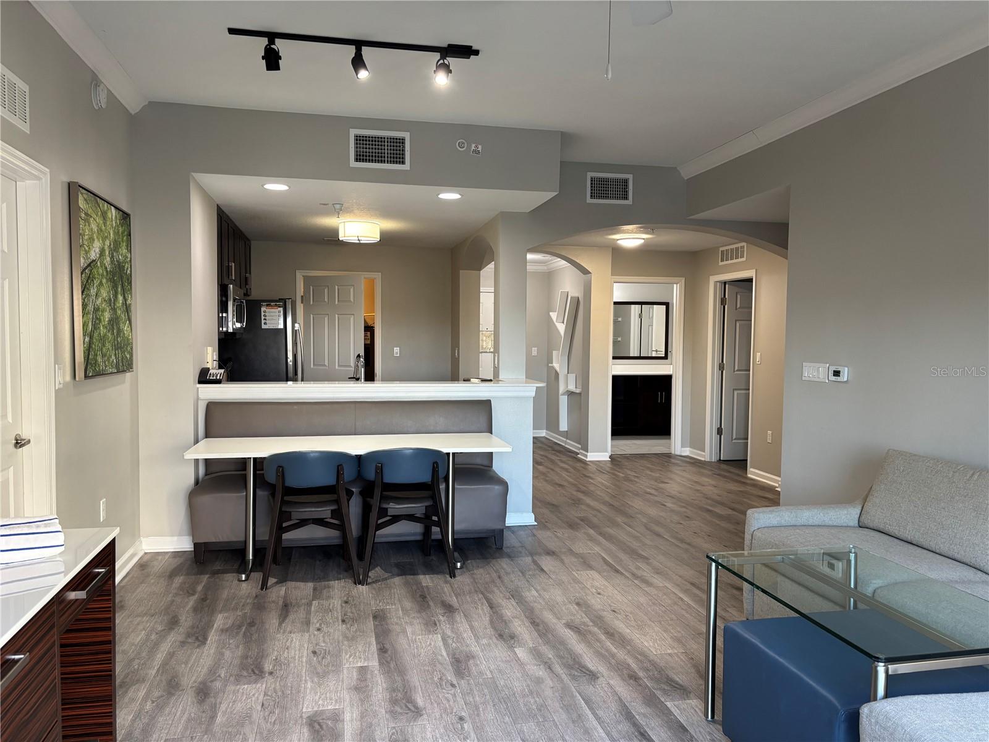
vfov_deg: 53.1
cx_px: 494
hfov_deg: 67.3
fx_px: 743
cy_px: 371
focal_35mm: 26
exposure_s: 1/60
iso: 125
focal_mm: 5.96
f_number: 1.6
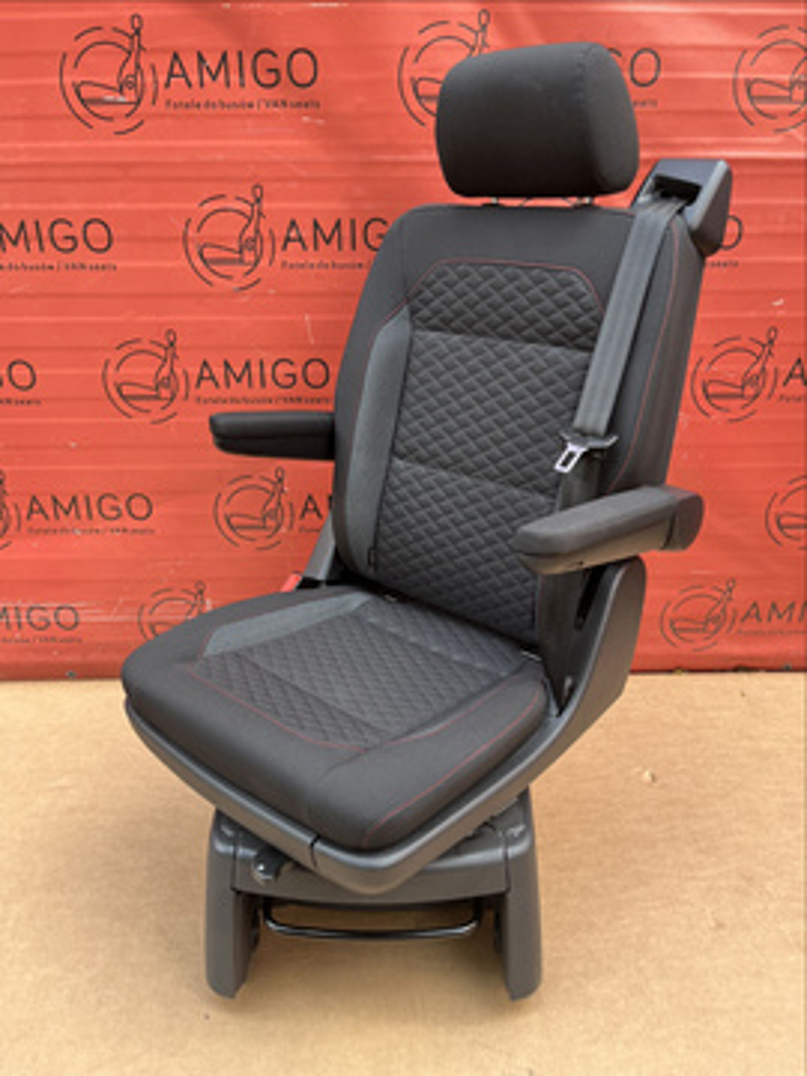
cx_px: 404
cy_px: 538
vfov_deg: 67.3
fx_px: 808
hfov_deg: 53.1
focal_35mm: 26
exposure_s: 1/121
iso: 100
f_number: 1.6
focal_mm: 5.1
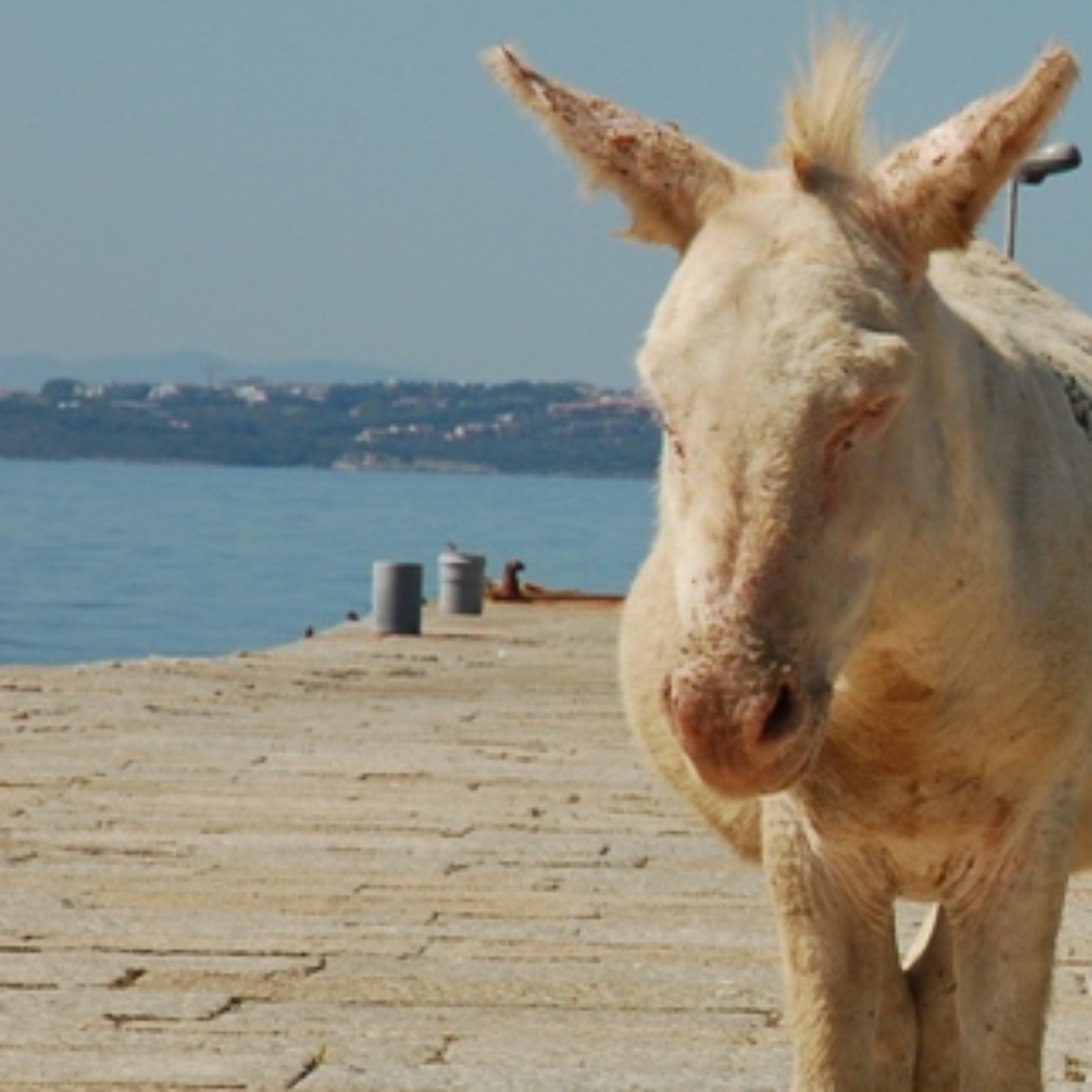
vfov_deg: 6.8
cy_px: 671
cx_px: 1499
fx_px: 9208
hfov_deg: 6.7
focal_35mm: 258
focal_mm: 70
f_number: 11
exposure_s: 1/320
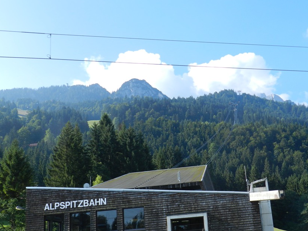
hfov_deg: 40.4
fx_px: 418
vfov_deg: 30.8
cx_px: 174
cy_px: 135
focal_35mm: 47
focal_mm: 6.7
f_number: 4
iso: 160
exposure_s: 1/640
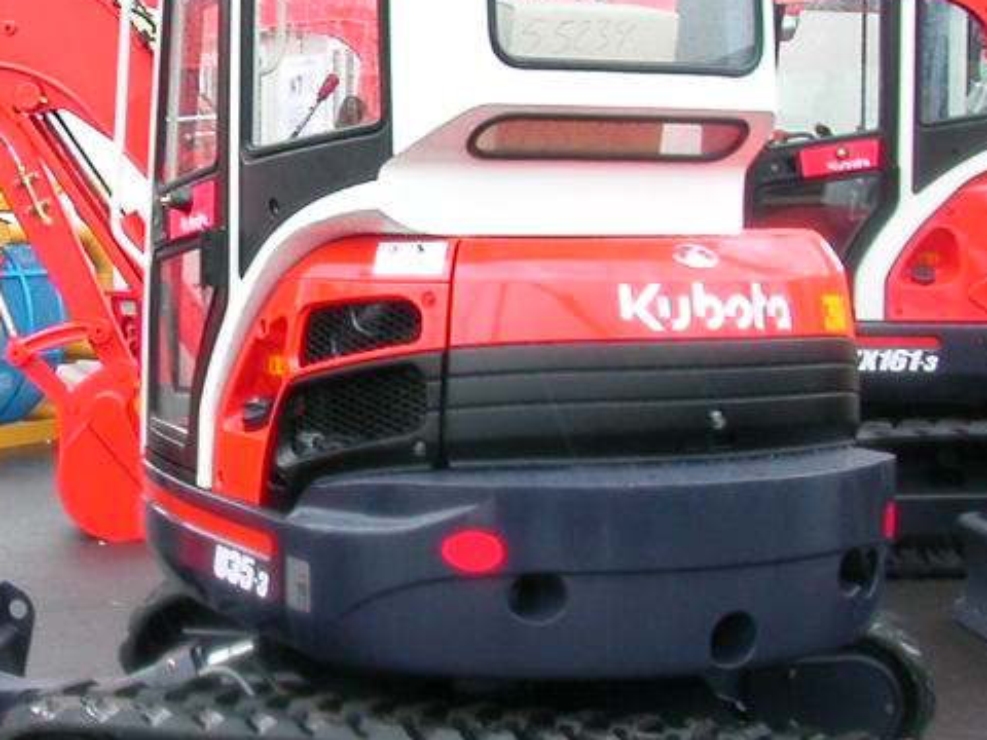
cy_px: 382
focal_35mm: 79
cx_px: 179
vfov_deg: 18.7
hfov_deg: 24.3
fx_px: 2253
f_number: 2.7
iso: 100
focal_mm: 5.6
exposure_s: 1/105
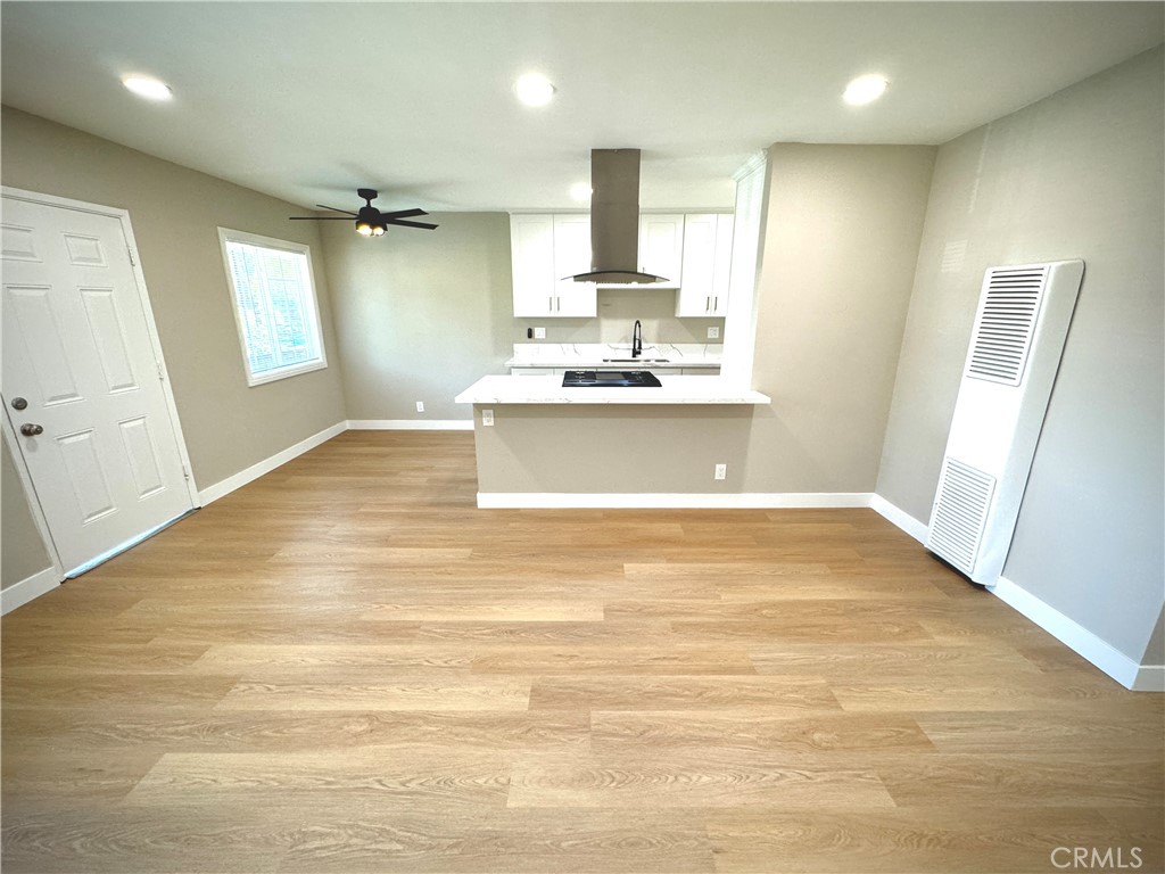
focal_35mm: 14
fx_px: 471
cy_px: 437
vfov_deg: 85.7
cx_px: 582
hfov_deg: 102.1
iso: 200
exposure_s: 1/120
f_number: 2.2
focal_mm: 2.22
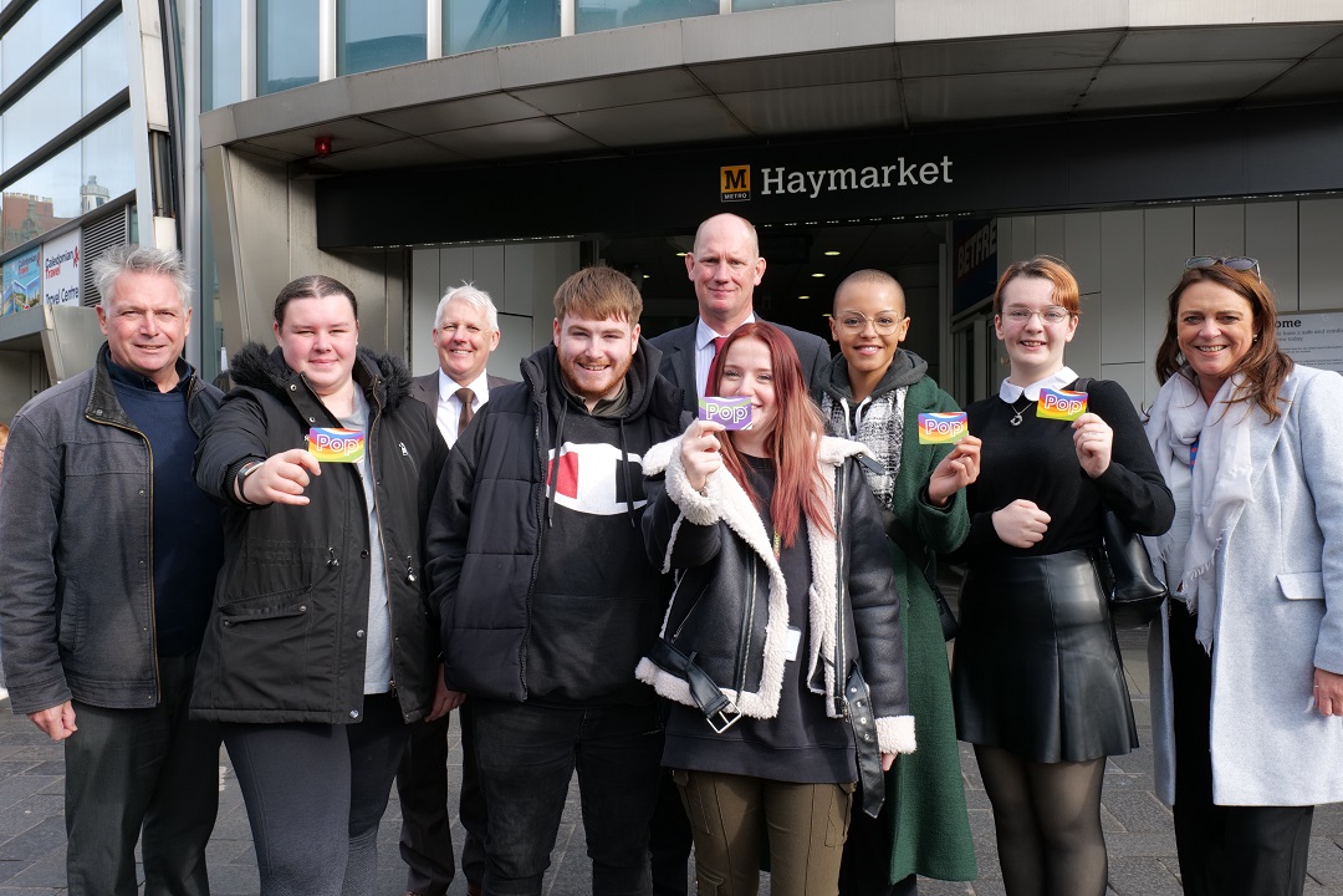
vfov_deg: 43.6
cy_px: 448
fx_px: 1119
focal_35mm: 30
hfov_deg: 61.9
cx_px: 672
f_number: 14
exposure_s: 1/125
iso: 800
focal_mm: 30
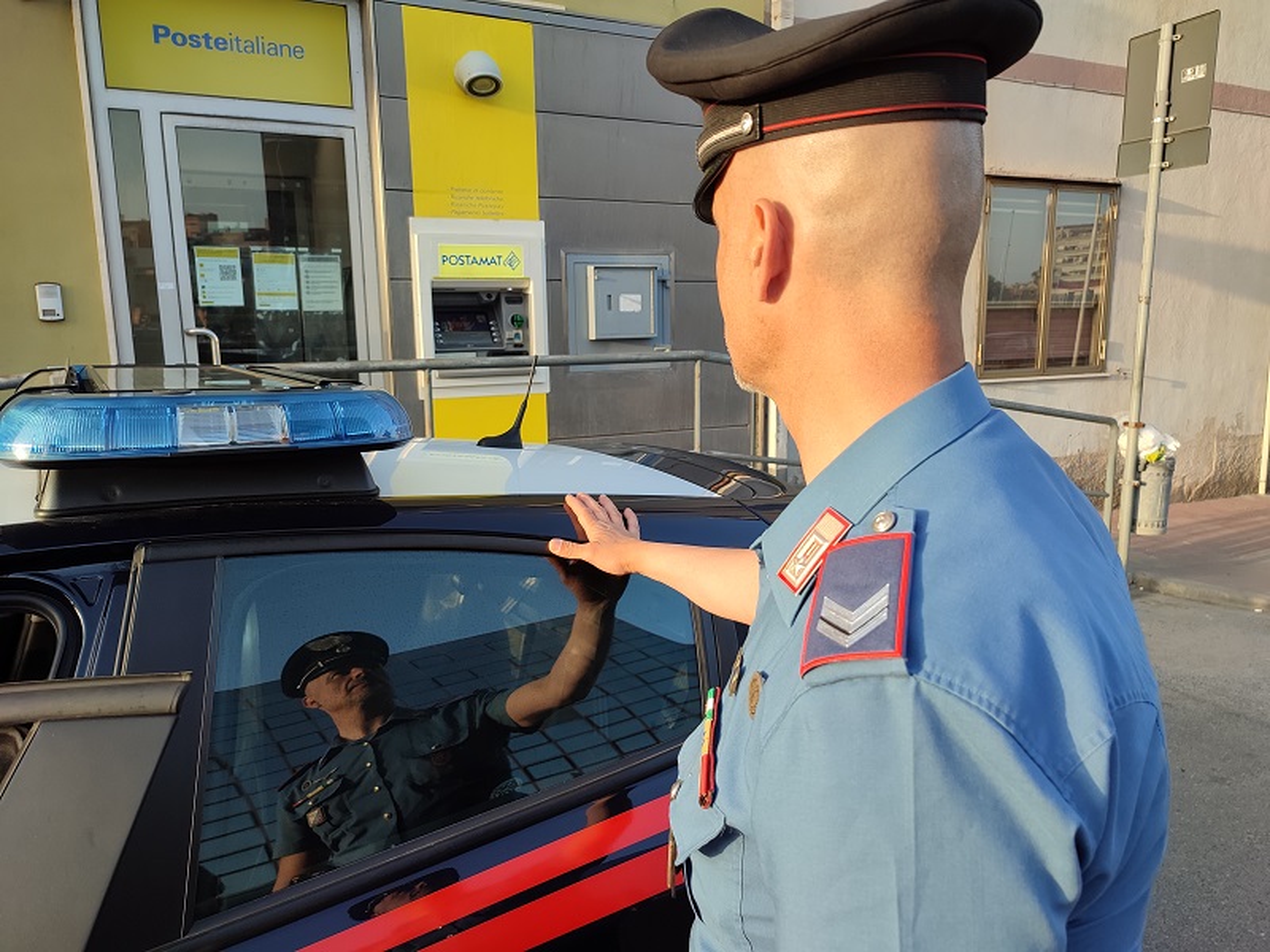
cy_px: 476
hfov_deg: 69.4
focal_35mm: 25
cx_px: 635
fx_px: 917
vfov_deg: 54.9
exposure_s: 1/100
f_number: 1.9
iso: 52
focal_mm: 6.04
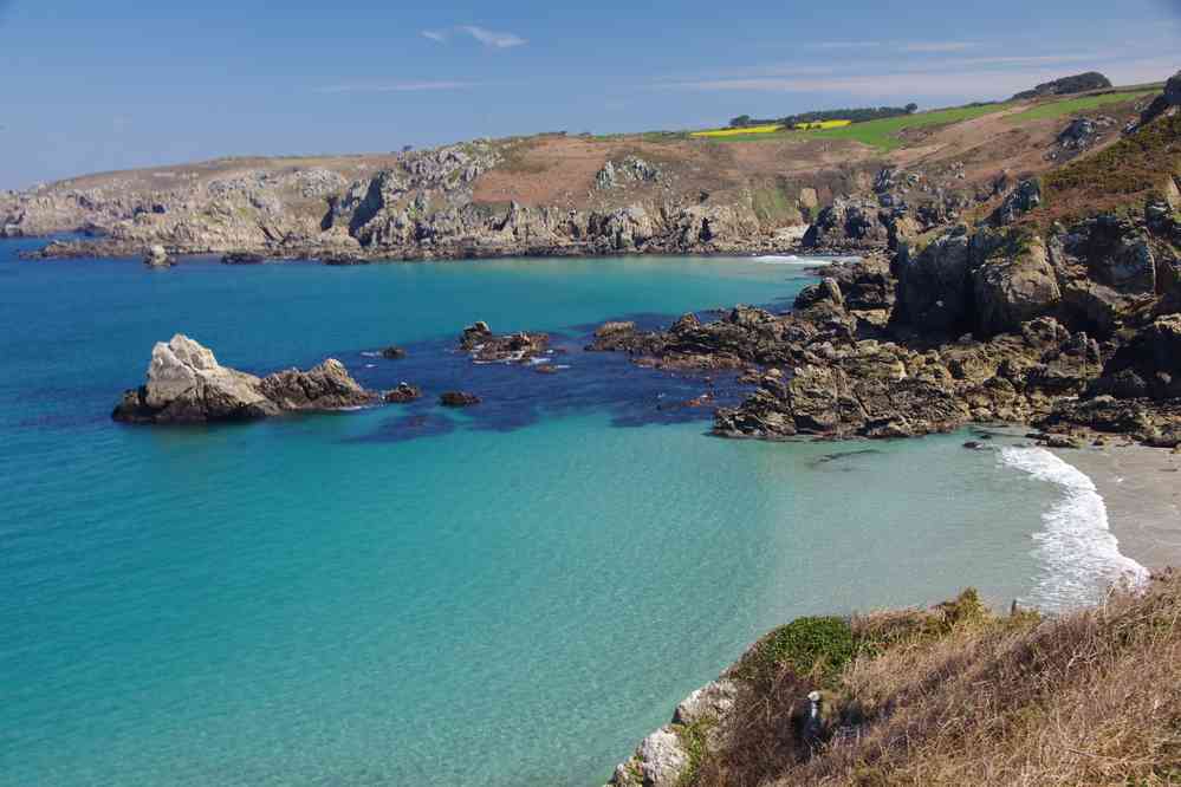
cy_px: 394
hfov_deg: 45.4
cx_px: 590
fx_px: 1411
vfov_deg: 31.2
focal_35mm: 43
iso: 200
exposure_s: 1/60
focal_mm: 29.4
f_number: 10
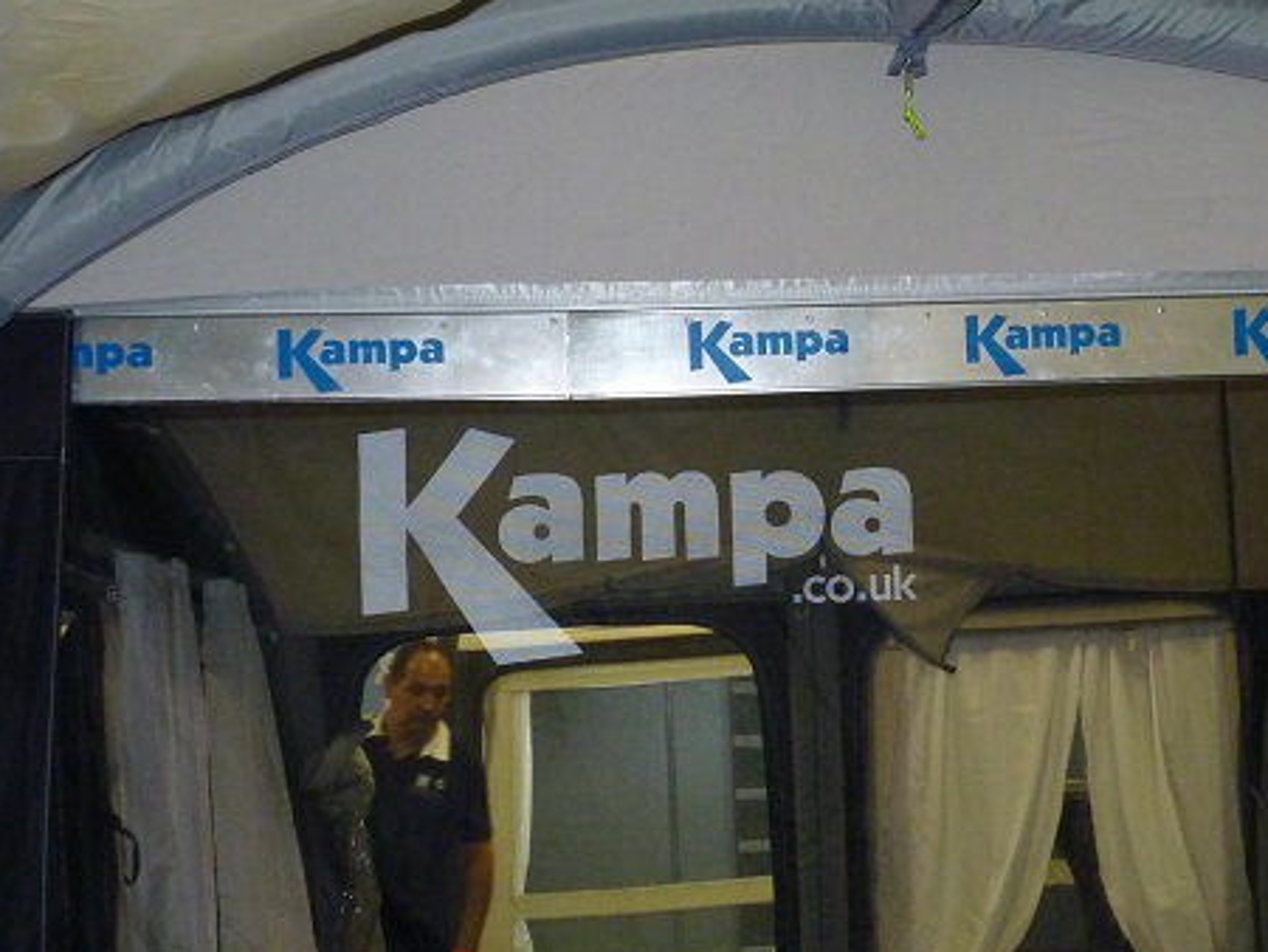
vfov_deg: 30.2
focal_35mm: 48
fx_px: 1759
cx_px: 848
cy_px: 572
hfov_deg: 39.2
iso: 320
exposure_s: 1/30
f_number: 2.8
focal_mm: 4.8
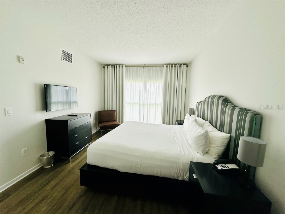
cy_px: 107
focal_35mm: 14
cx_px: 142
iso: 40
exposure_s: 1/147
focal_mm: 2.22
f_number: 2.2
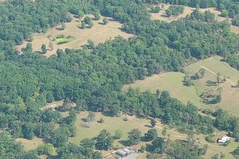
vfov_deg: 8.4
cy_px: 155
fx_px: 1075
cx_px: 480
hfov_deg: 11.4
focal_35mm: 162
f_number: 2.8
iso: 100
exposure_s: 1/517
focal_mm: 10.57
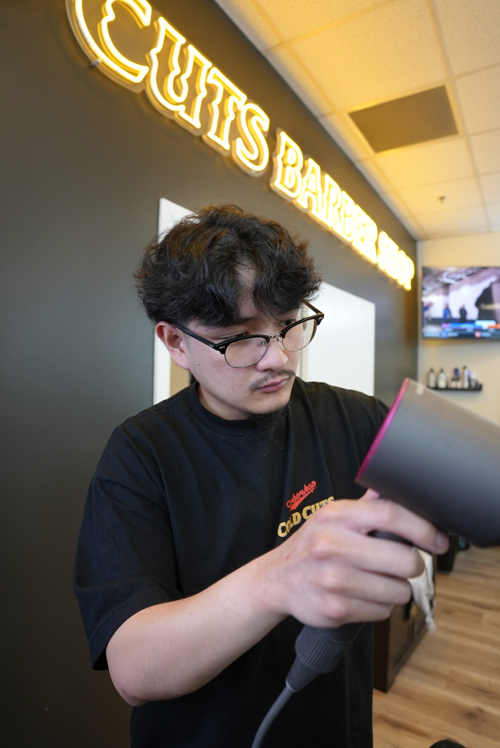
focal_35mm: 20
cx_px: 250
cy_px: 374
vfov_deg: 83.9
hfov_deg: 62.0
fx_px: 416
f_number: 4
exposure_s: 1/160
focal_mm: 20
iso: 1600
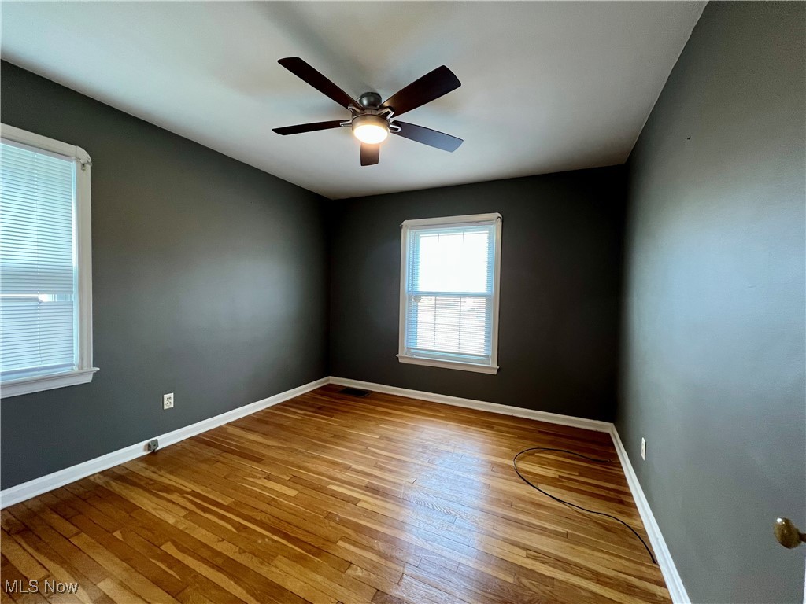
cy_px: 302
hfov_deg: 106.2
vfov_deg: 89.9
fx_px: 303
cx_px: 403
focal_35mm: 13
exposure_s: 1/60
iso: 160
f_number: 1.8
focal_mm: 1.57
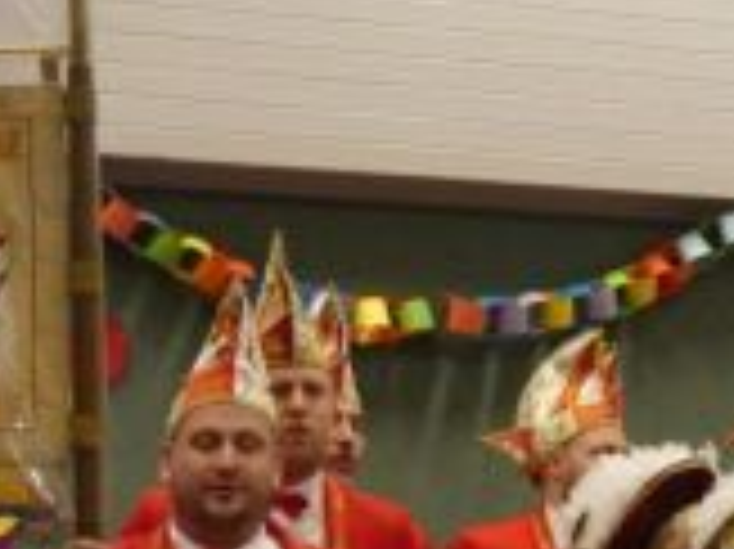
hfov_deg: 12.0
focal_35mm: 162
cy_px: 360
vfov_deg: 9.1
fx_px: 3433
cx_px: 806
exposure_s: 1/80
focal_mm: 11.9
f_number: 4.2
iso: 800
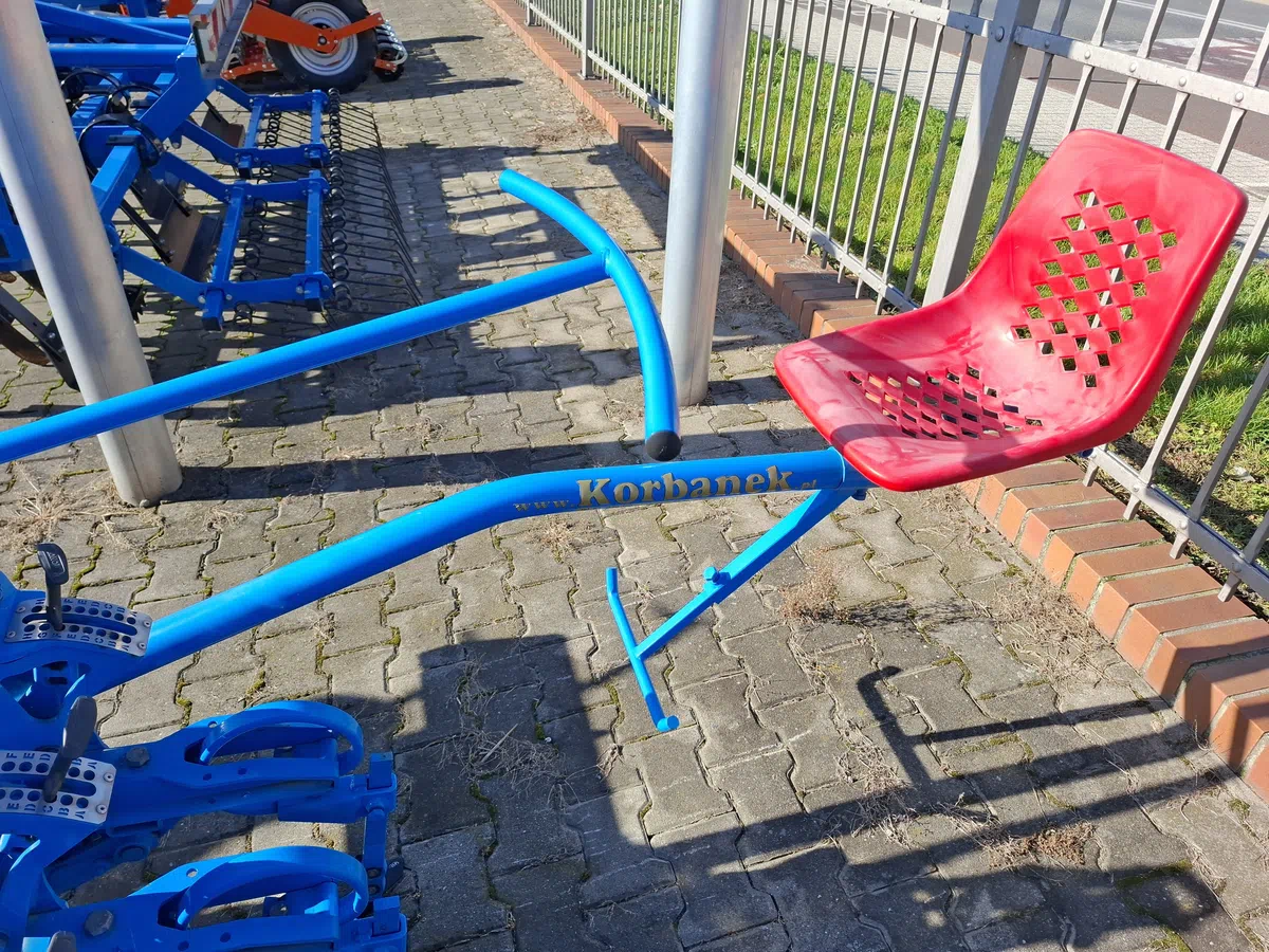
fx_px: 843
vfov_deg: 58.9
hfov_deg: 73.9
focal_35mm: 23
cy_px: 476
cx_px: 634
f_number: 1.8
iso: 50
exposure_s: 1/1299
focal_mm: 5.54
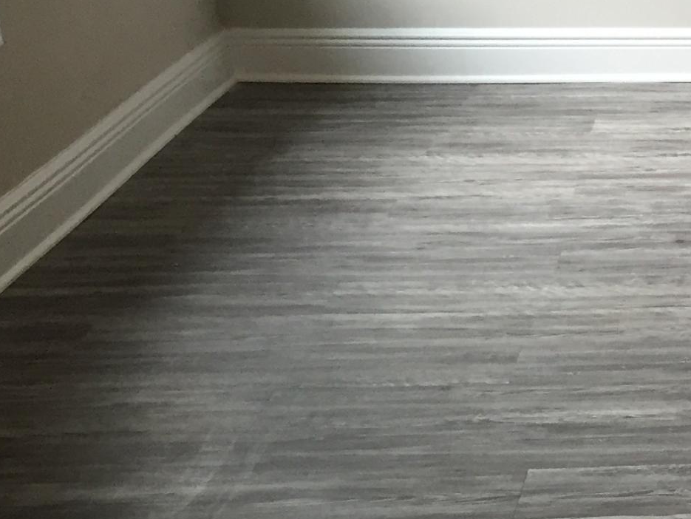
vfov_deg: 15.7
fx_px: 1857
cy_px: 485
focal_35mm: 93
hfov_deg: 18.5
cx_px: 1055
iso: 100
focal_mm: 4.15
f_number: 2.2
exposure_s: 1/30
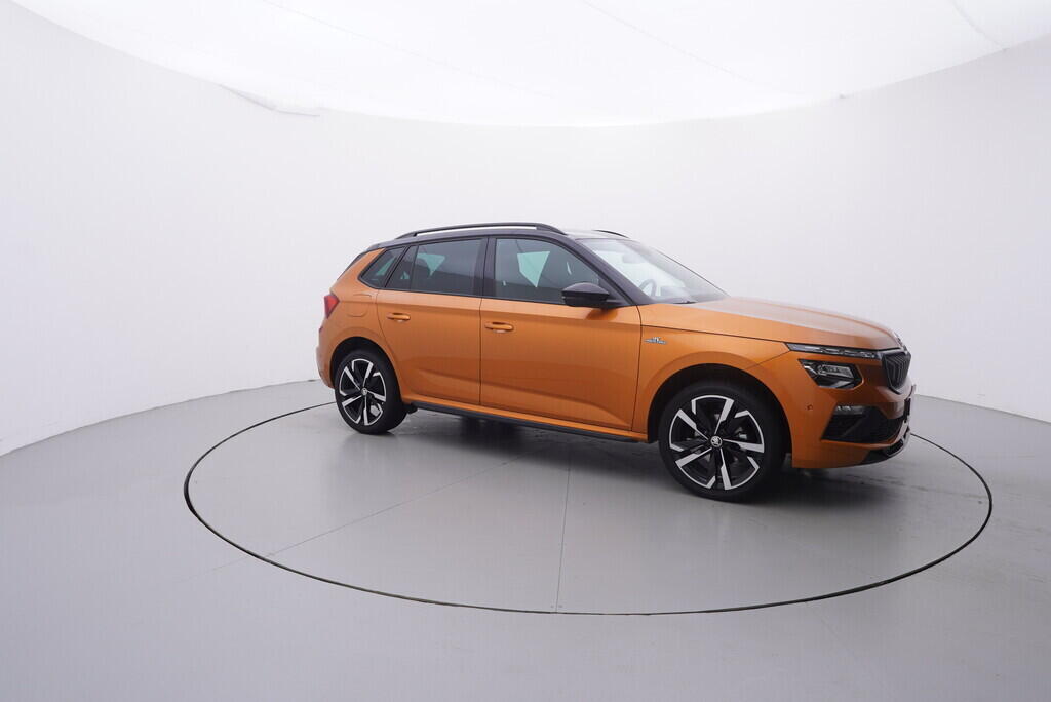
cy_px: 351
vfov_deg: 56.2
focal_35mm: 22
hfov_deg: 77.3
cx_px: 526
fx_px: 657
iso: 200
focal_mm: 15
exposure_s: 1/80
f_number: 5
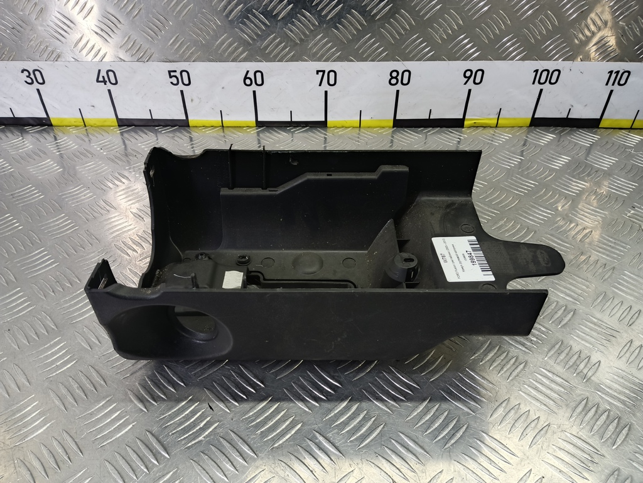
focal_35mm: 23
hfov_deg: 73.9
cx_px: 322
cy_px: 242
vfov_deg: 58.9
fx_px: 427
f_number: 1.6
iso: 155
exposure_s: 1/25
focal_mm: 4.11
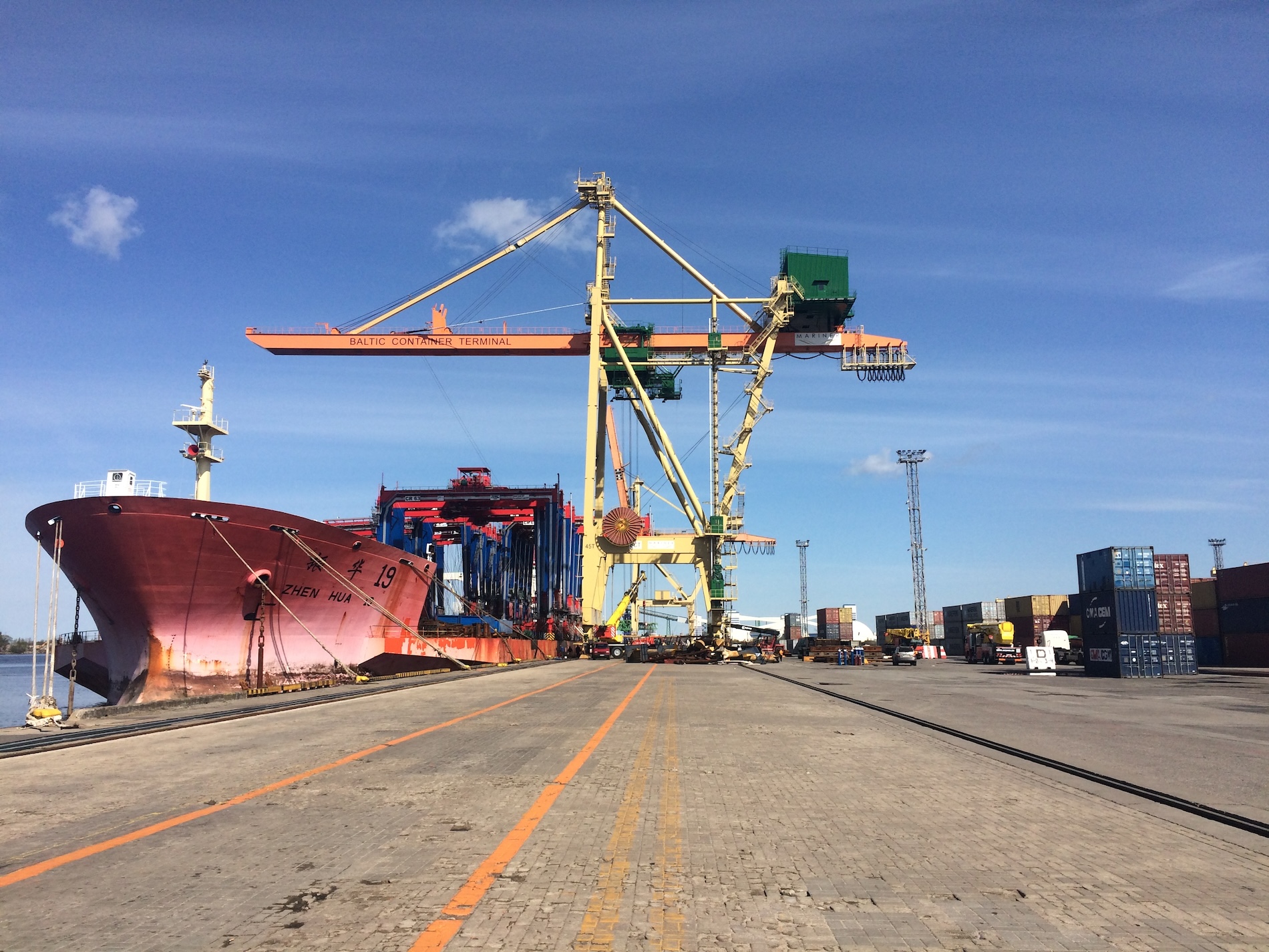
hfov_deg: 61.7
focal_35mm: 29
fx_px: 1063
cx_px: 634
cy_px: 476
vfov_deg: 48.2
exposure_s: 1/3165
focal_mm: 4.15
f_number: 2.2
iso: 32
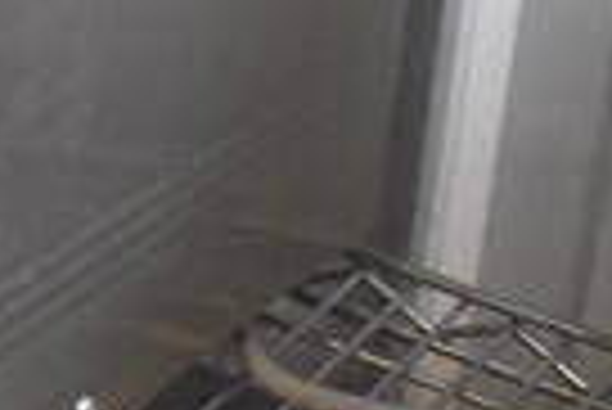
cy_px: 14
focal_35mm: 135
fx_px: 2297
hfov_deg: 13.2
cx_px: -594
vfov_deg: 10.1
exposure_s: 1/125
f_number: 3.8
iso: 2500
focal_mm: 20
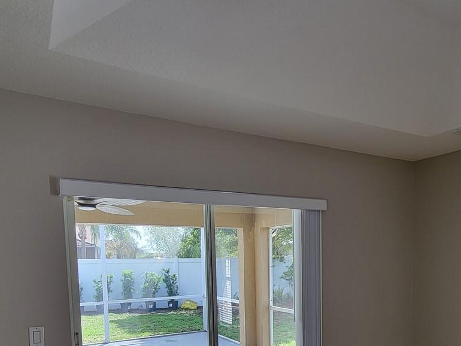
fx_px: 360
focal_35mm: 27
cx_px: 280
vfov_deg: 47.9
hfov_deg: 64.6
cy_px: 287
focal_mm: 2.2
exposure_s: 1/120
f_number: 2.2
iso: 80
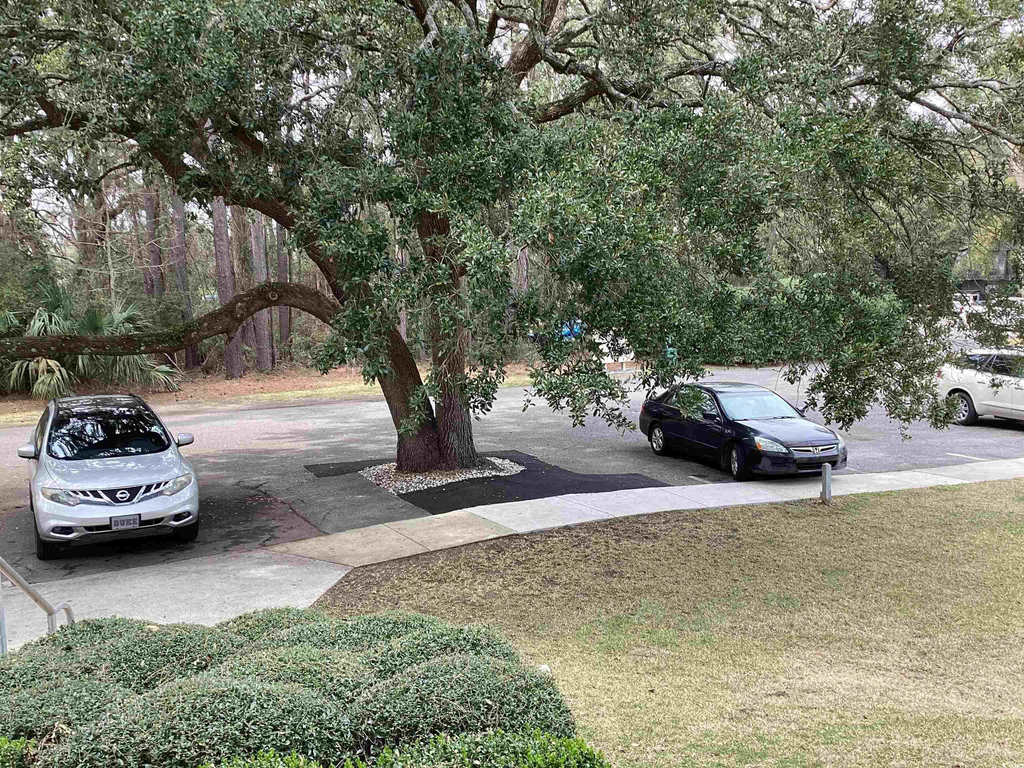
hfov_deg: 58.4
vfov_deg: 45.4
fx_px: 917
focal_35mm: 31
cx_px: 512
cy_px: 384
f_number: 2.4
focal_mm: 3.3
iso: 25
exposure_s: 1/100
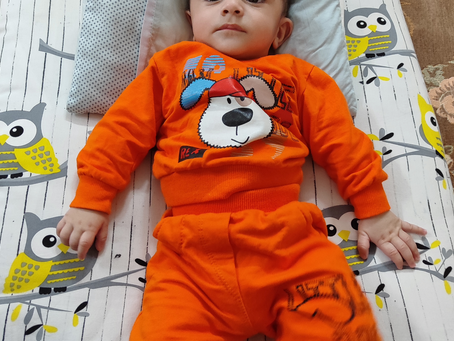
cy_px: 153
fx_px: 407
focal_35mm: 31
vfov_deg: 45.4
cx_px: 225
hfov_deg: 58.4
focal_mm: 5.59
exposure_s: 1/50
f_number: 1.88
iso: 1340
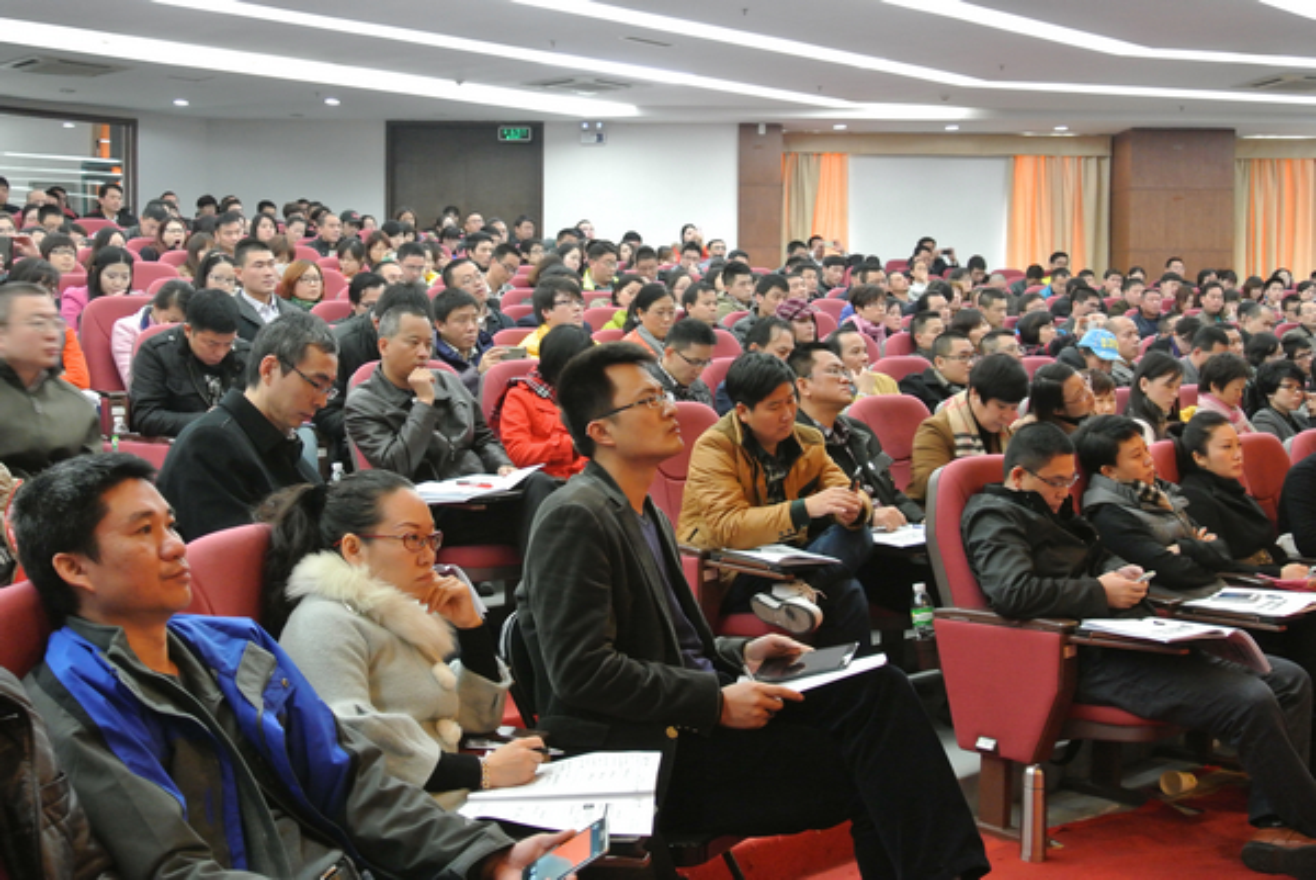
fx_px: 1719
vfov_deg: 28.7
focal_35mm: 47
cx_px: 658
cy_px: 440
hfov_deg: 41.9
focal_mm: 17.5
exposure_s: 1/15
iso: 800
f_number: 4.5
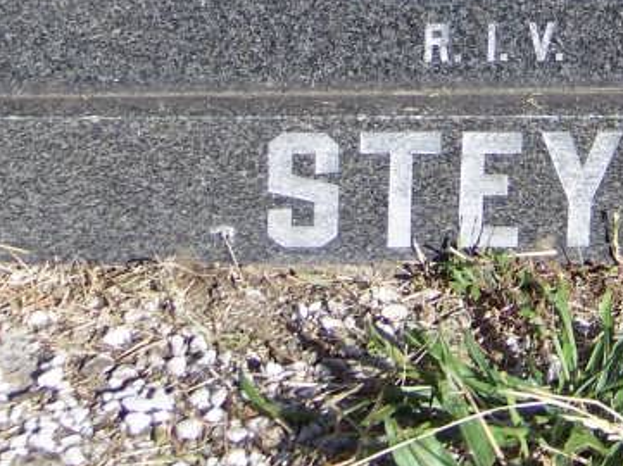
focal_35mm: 233
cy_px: -178
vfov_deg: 6.3
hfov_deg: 8.5
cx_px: 466
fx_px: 4189
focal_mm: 11.7
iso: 64
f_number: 3.2
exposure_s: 1/640
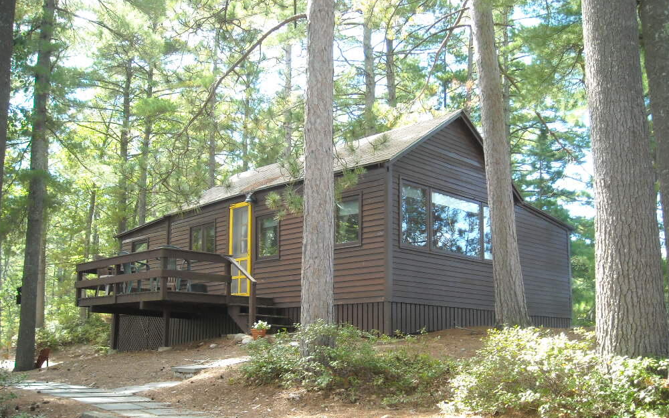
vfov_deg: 33.5
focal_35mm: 38
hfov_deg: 51.5
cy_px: 243
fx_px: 693
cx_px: 332
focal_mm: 5.7
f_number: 2.8
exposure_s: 1/168
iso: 200
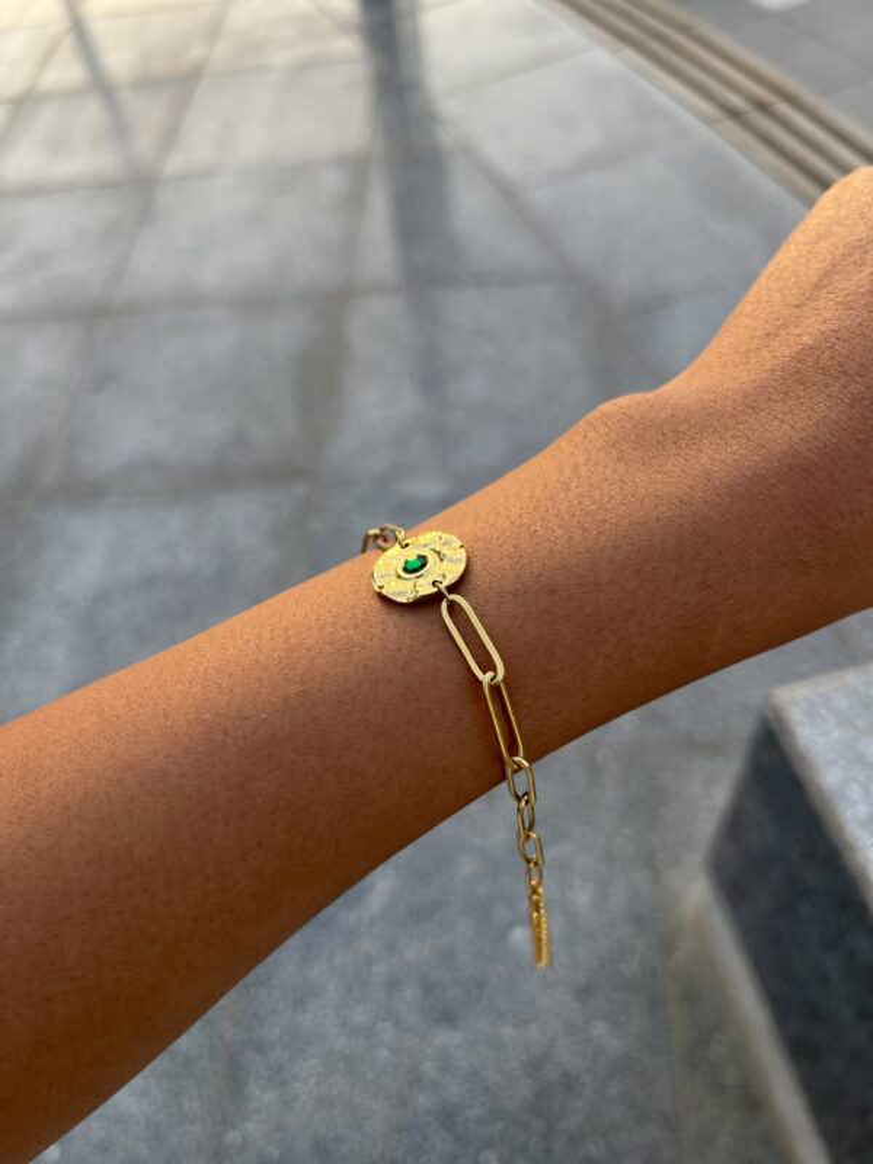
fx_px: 874
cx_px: 436
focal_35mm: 26
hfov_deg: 53.1
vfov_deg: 67.3
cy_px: 582
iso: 50
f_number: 1.6
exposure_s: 1/227
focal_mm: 5.1
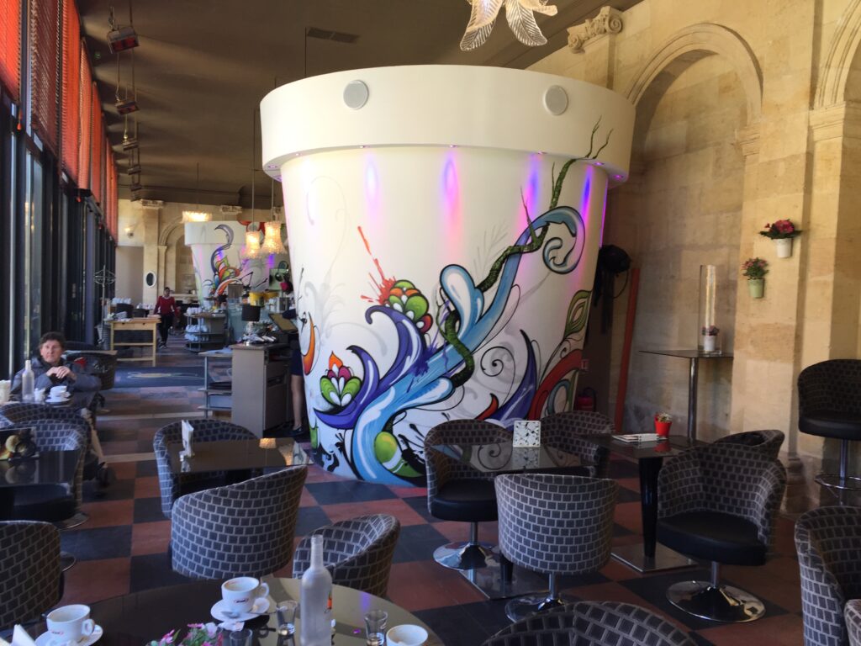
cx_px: 430
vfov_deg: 48.2
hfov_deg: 61.7
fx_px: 721
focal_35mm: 29
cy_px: 323
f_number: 2.2
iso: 32
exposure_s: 1/60
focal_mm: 4.15
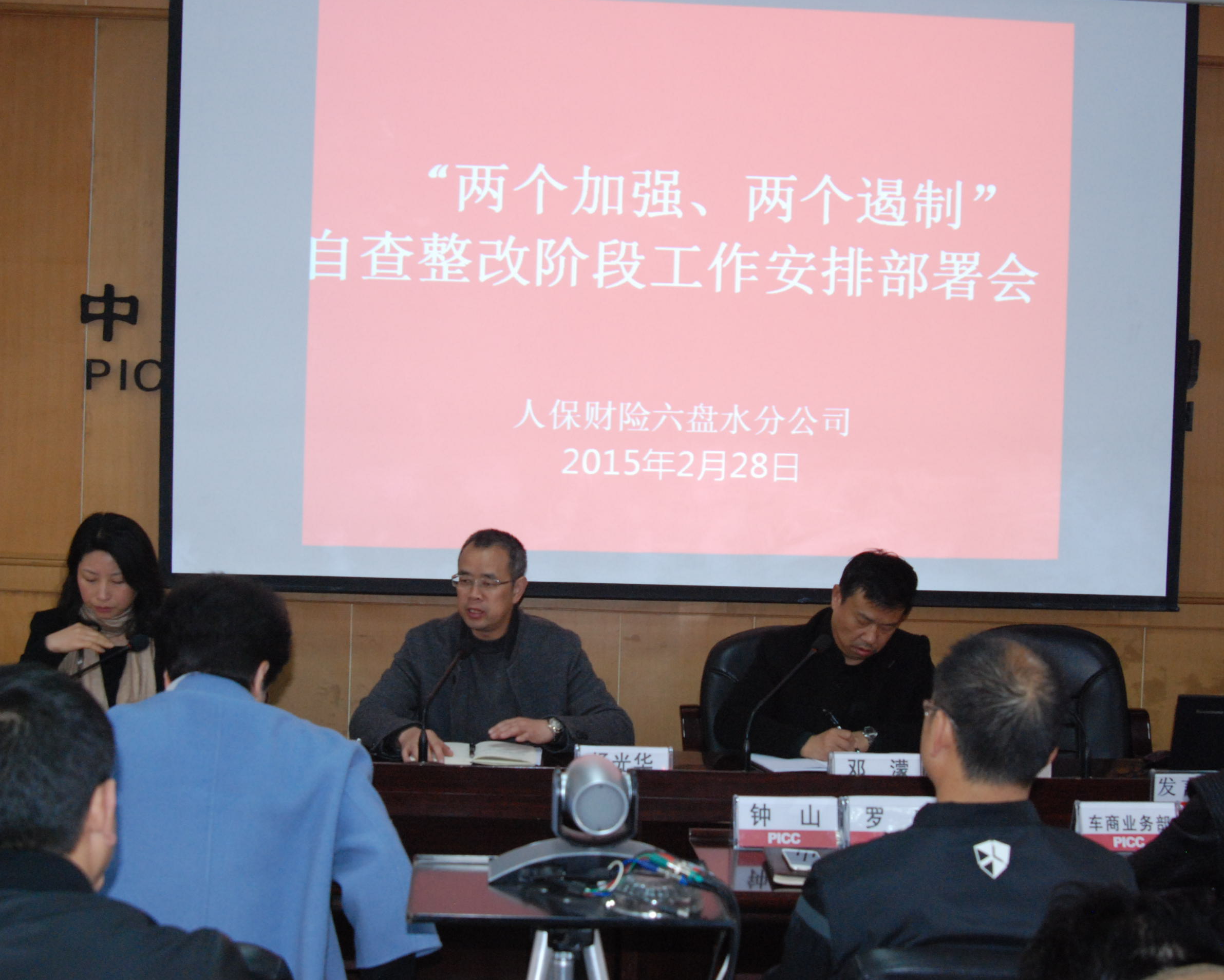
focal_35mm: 48
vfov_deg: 31.5
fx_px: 1739
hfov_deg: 38.8
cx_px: 612
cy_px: 493
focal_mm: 28
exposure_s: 1/60
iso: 1000
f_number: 5
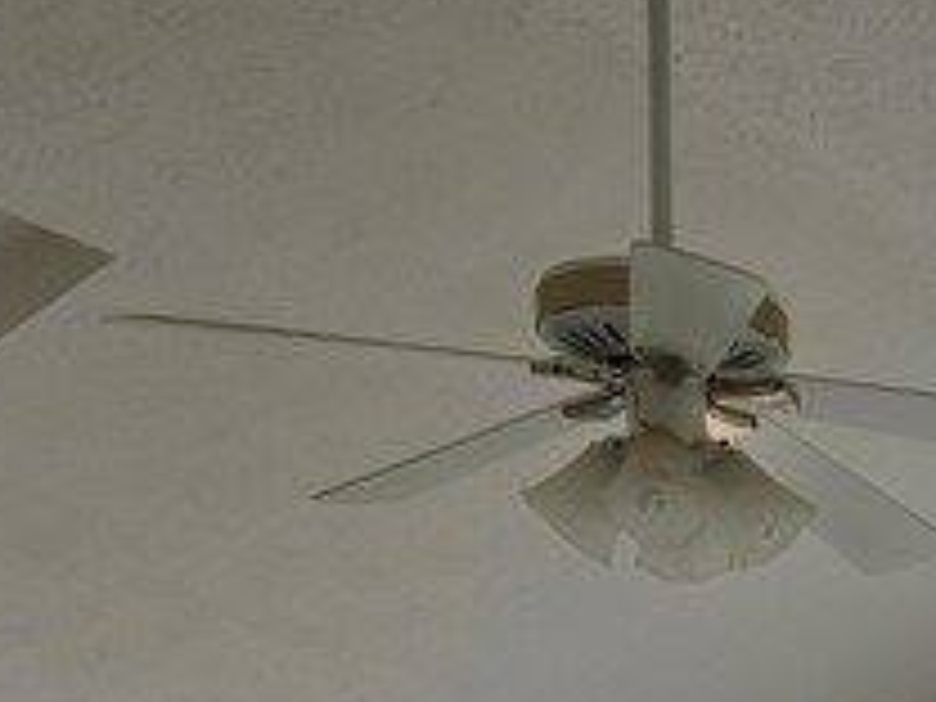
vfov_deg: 11.4
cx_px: 1660
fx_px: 3055
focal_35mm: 113
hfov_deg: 15.2
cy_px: 1552
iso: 64
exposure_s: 1/180
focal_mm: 6.3
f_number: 1.7
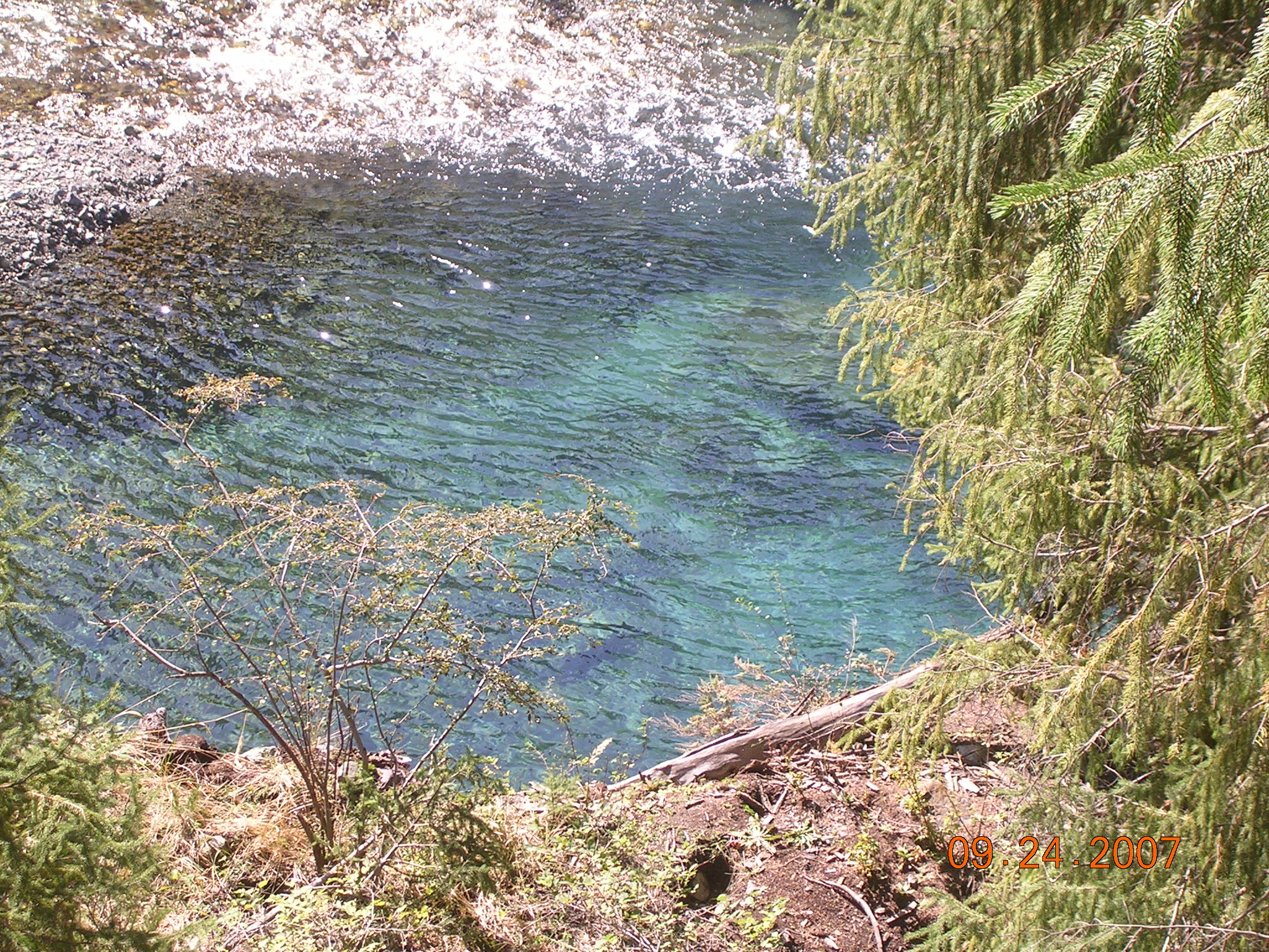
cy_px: 476
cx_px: 634
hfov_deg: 17.1
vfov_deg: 12.9
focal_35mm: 115
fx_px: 4216
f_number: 4.9
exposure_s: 1/96.6
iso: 50
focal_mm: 17.4
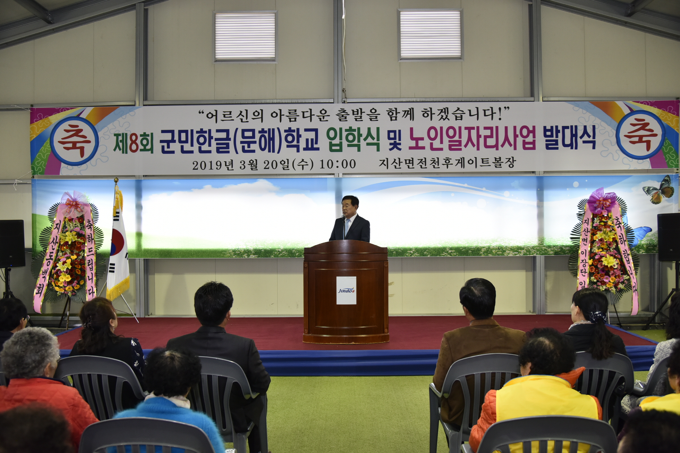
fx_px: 567
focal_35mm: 30
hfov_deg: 61.9
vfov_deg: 43.6
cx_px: 340
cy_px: 226
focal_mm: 30
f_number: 4
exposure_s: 1/125
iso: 1000
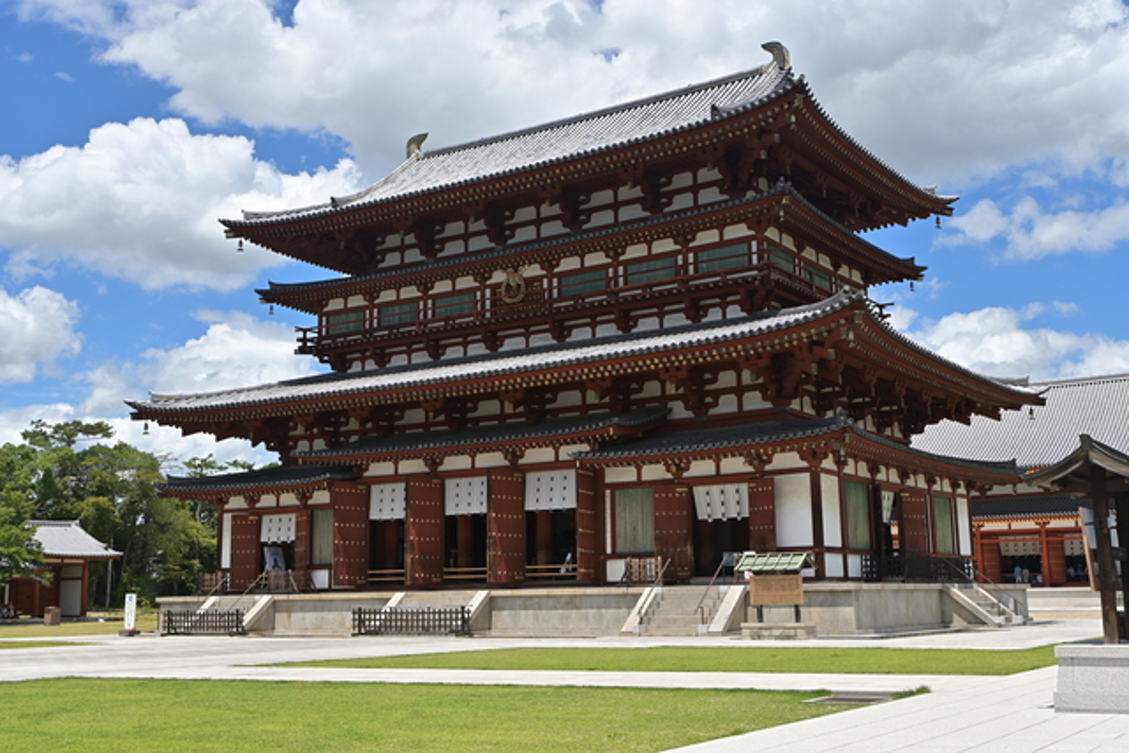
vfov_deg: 31.9
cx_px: 564
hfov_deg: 46.4
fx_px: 1317
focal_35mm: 42
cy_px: 376
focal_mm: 28
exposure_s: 1/320
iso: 100
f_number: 9
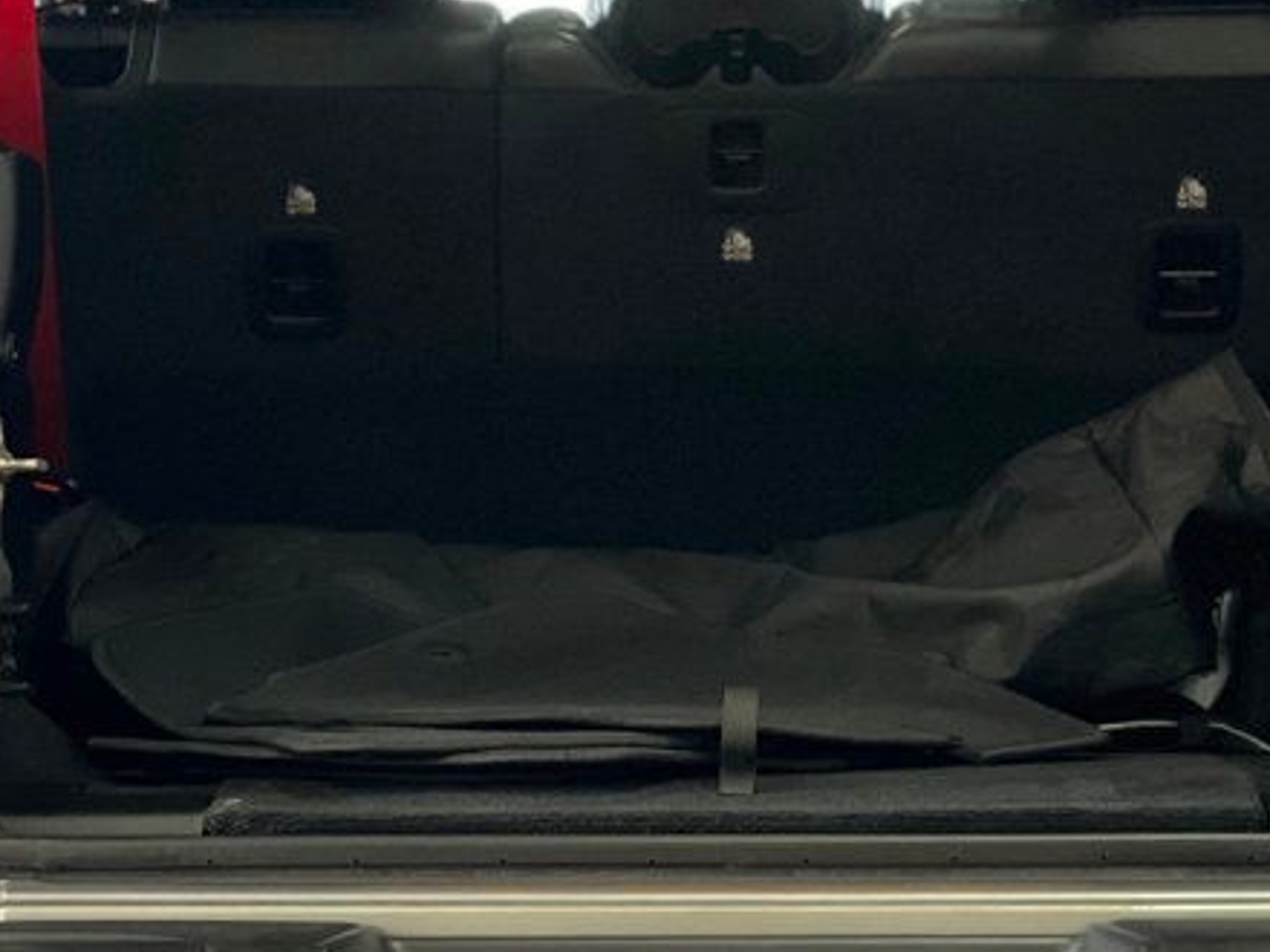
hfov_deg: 11.0
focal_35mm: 179
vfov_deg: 8.3
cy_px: 675
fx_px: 6567
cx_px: 762
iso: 400
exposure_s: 1/24
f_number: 2.8
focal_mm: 9
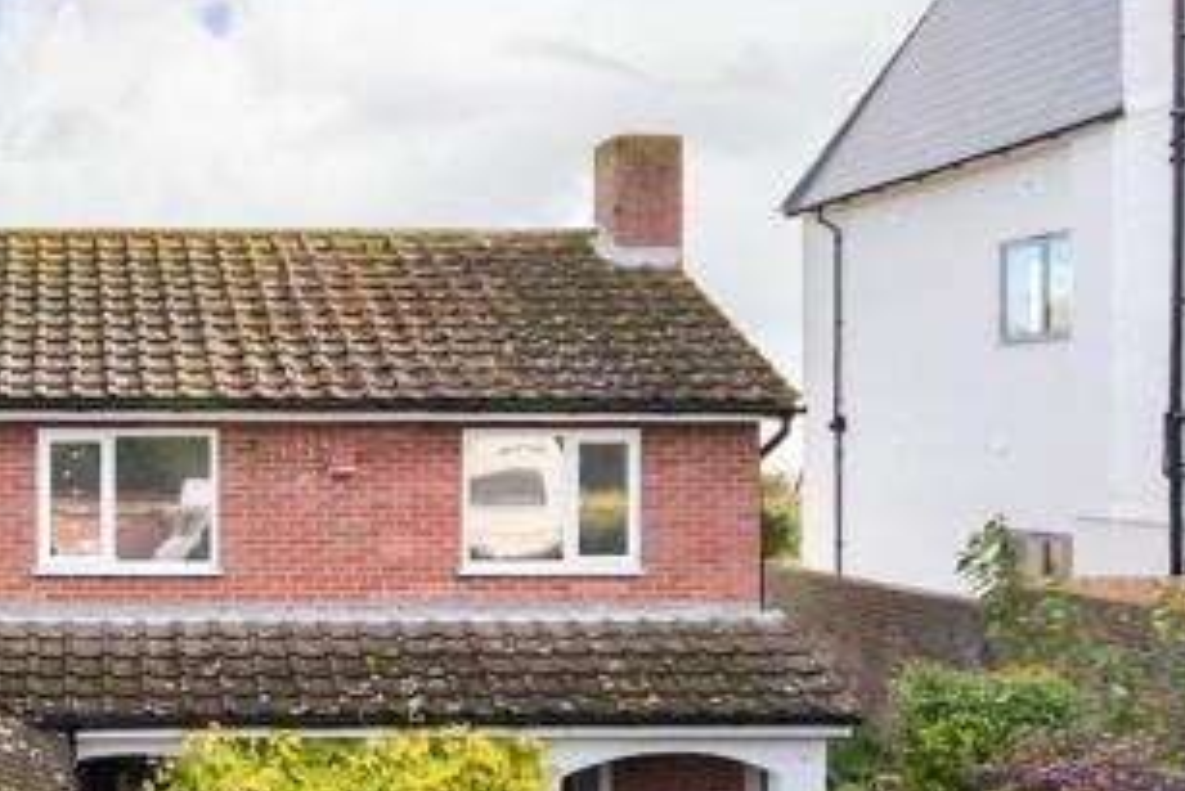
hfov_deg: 34.9
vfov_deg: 26.9
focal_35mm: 50
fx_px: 1647
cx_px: -66
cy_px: 527
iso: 500
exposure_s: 1/1600
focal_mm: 10
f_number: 4
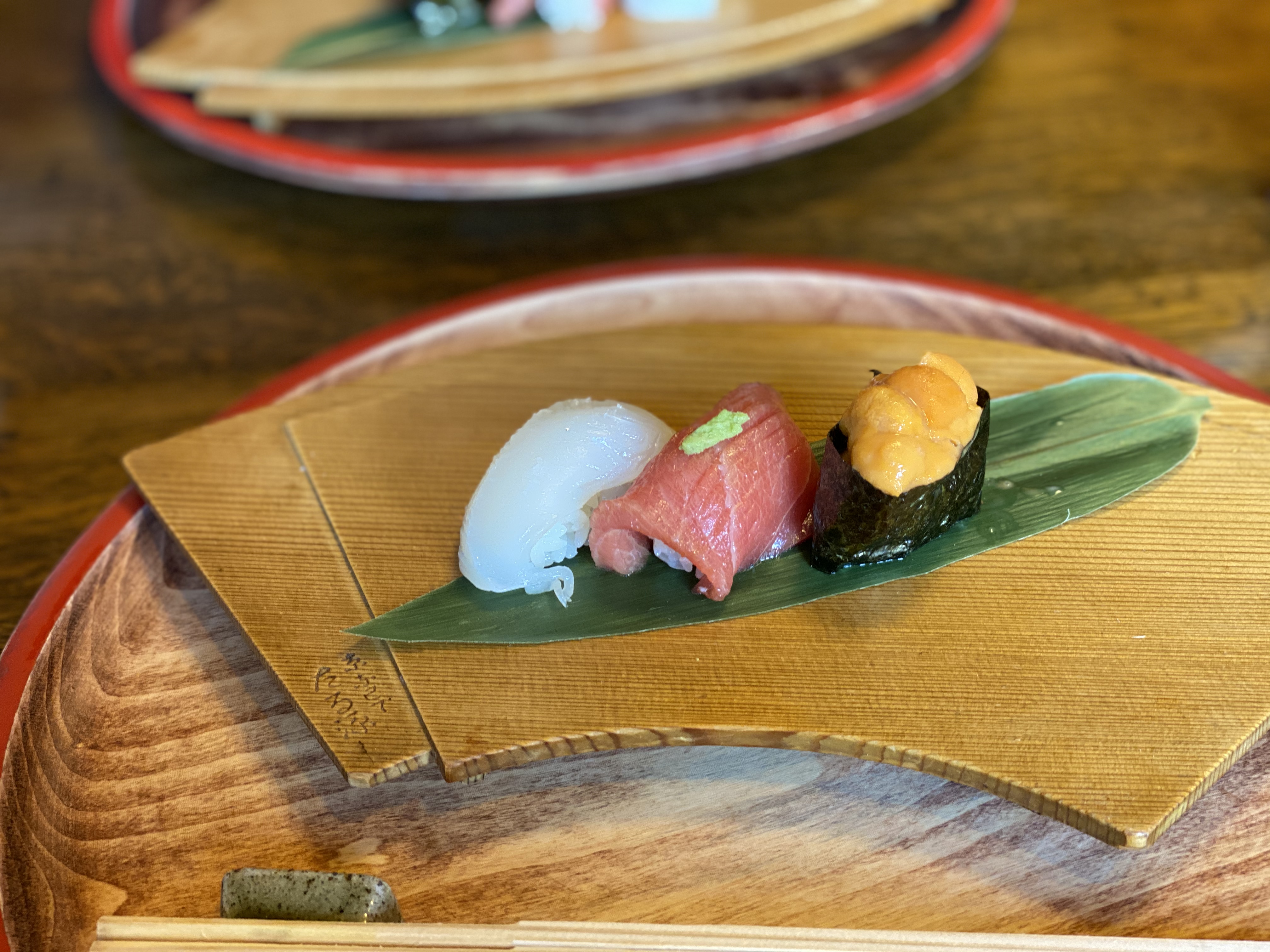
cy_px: 476
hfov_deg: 36.8
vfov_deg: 28.0
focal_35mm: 52
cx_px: 635
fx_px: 1908
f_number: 2
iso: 100
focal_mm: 6
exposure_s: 1/40
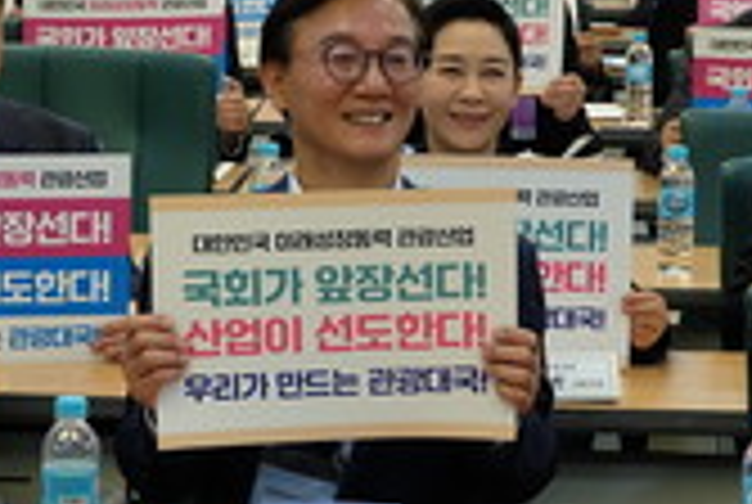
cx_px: 140
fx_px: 3976
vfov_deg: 7.2
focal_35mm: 190
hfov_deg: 10.8
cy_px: 108
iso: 400
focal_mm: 35.5
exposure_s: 1/75
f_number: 5
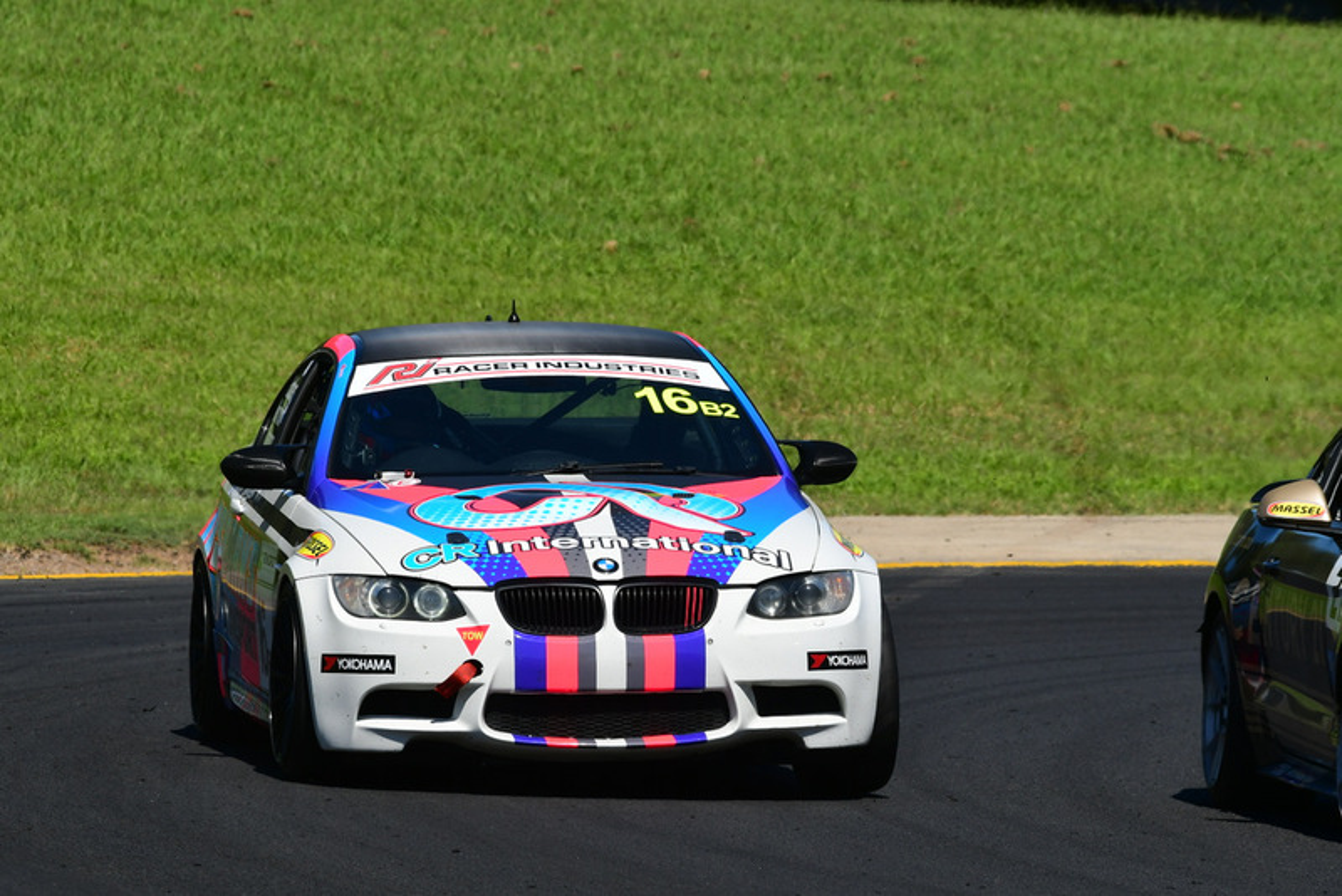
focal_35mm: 465
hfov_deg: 4.4
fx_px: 17339
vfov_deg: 3.0
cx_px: 671
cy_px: 448
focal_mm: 310
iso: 320
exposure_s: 1/640
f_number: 11
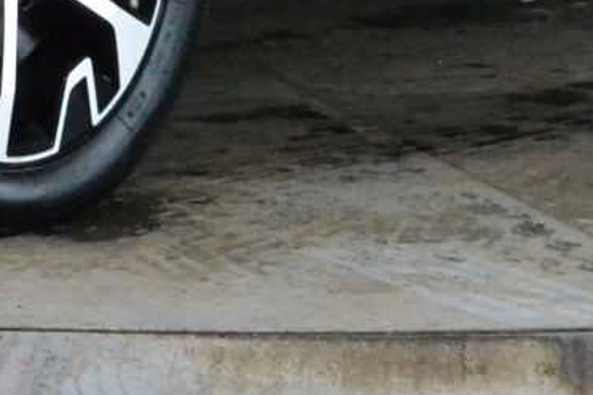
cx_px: 33
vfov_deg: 3.7
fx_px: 6123
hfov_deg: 5.5
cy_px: -450
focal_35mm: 372
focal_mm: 45
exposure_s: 1/50
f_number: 11
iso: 3200
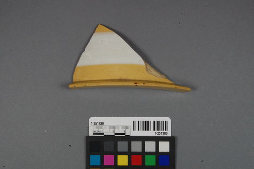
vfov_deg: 23.7
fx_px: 402
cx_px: 127
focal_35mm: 57
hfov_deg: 35.1
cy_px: 84
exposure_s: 1/40
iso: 1600
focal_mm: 38
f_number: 25
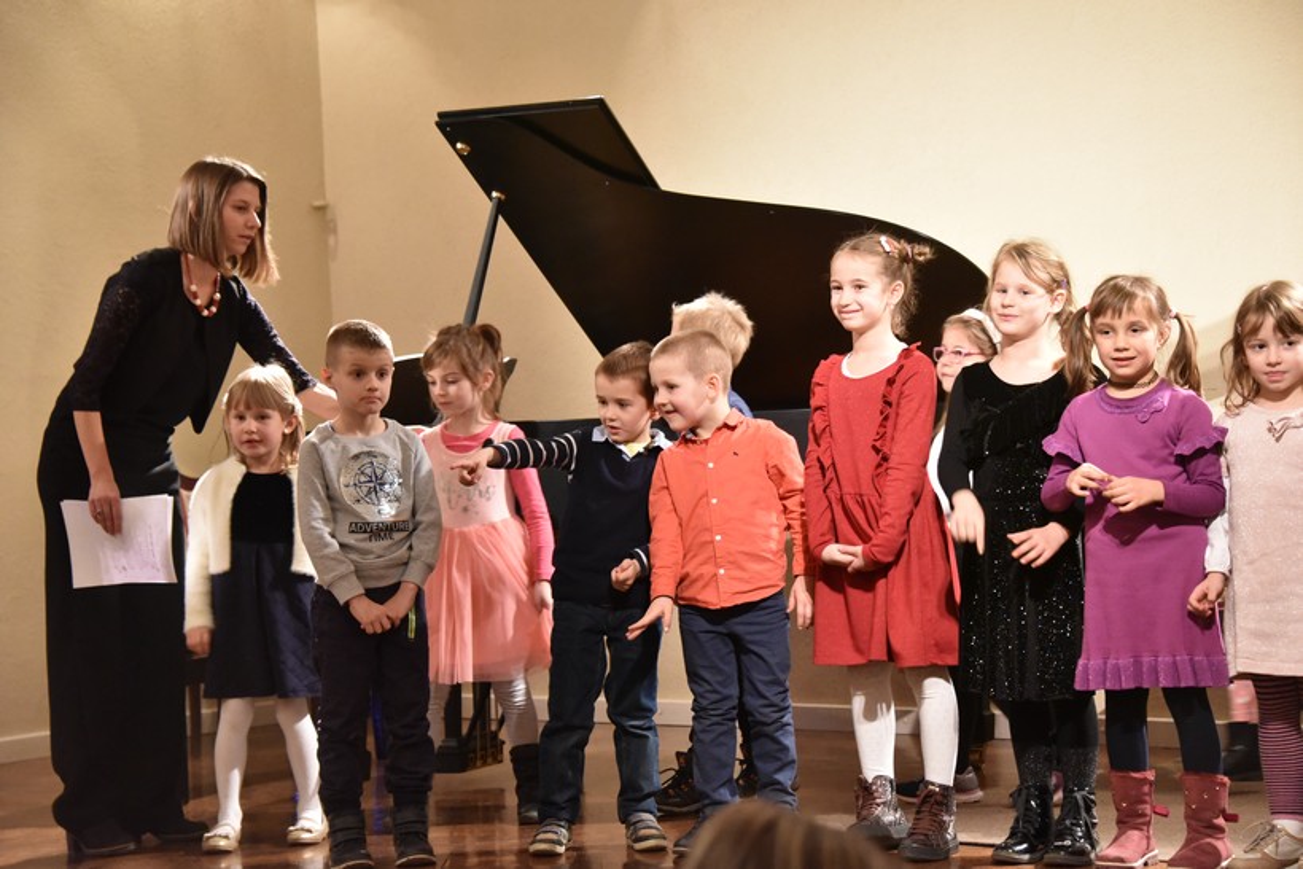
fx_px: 3330
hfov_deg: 22.1
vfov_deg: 14.9
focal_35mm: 92
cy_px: 434
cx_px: 652
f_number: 5.3
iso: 8000
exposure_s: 1/60
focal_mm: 92
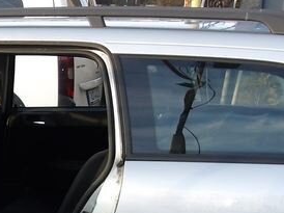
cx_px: -80
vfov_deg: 14.5
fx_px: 828
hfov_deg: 18.2
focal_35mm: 101
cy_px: 179
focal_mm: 4.9
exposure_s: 1/176
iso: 100
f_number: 3
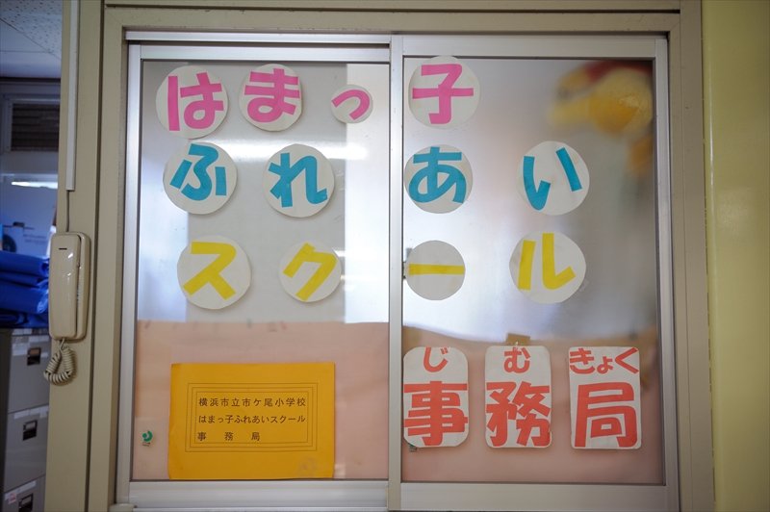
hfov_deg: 50.7
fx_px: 812
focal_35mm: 38
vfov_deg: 35.0
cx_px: 385
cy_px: 256
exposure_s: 1/100
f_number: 2.8
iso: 800
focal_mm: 38
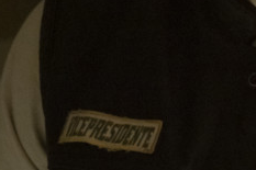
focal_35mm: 980
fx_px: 6964
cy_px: -46
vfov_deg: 1.4
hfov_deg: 2.1
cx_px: 497
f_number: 6.3
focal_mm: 200
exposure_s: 1/100
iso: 4000
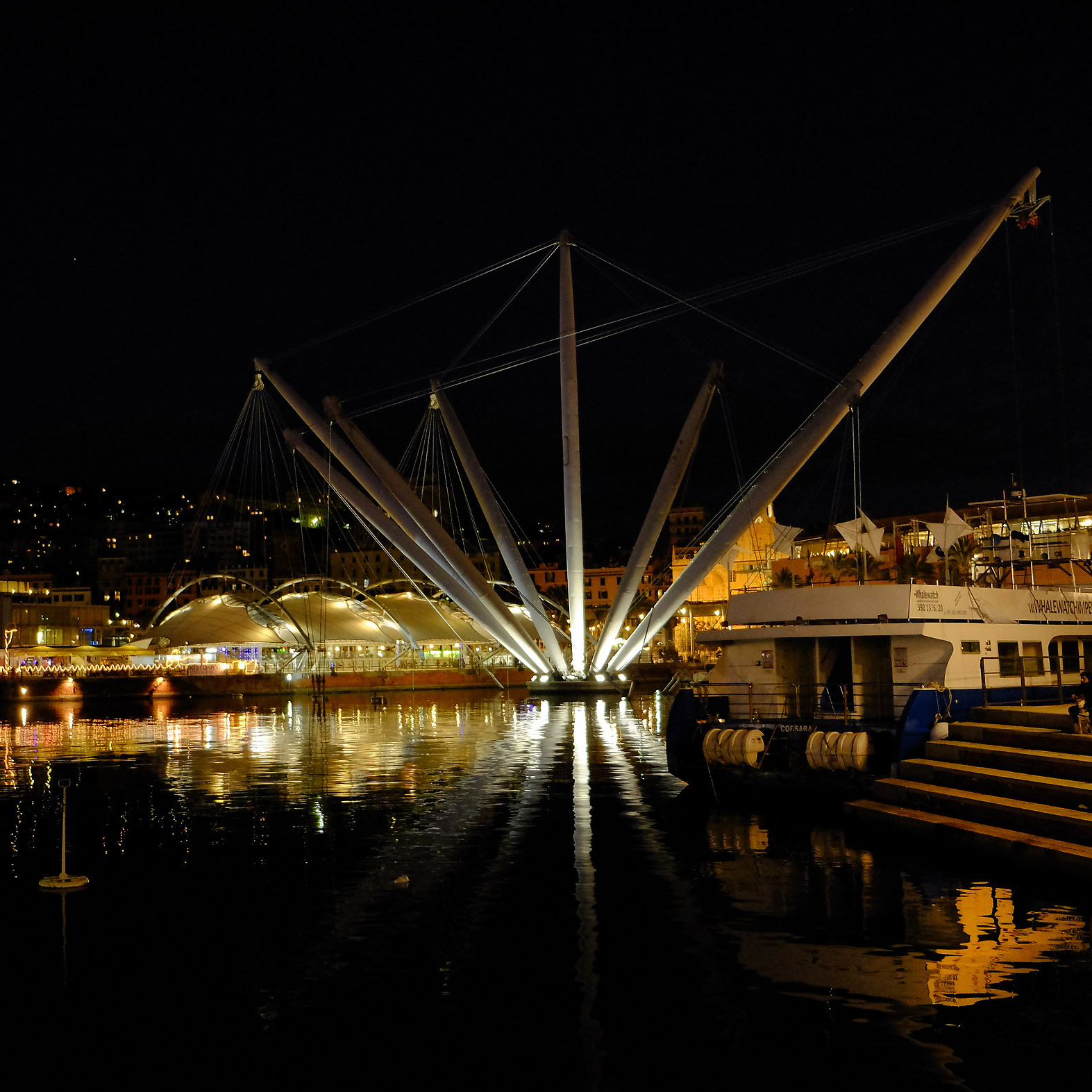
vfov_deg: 47.2
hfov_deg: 46.3
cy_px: 551
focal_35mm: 35
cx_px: 342
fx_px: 1249
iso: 2500
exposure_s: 1/30
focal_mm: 18
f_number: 2.8
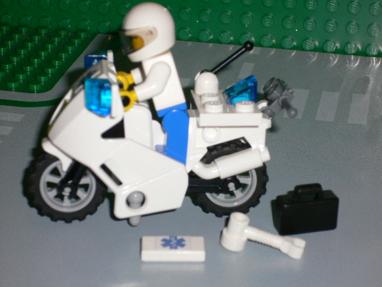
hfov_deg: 18.7
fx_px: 1159
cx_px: 191
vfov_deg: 14.1
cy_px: 144
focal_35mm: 105
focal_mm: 17.4
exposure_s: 1/60
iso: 100
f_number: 5
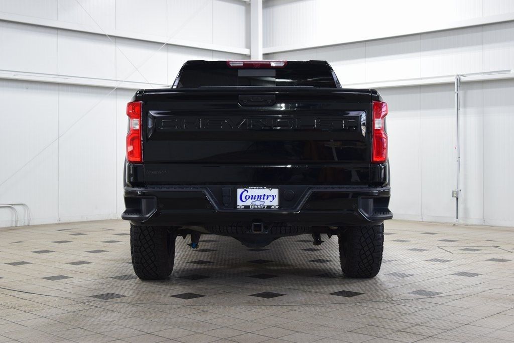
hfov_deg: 38.9
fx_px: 728
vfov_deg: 26.5
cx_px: 257
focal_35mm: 51
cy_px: 172
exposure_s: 1/15
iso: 560
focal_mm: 34
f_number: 6.3
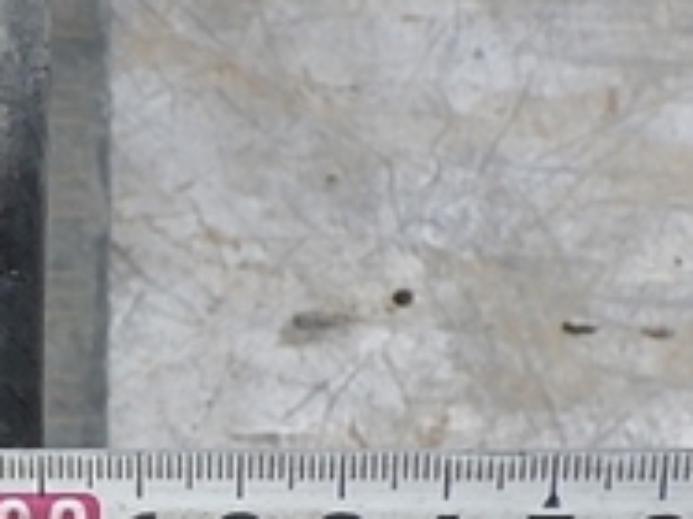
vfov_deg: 19.9
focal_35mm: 72
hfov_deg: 25.4
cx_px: -33
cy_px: 504
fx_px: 1440
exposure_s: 1/640
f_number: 4.2
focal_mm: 5
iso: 125
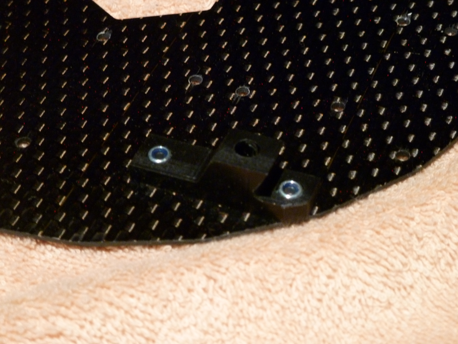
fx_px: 1191
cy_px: 172
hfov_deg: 21.8
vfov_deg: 16.4
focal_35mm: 90
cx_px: 229
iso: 400
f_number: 4.3
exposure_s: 1/4
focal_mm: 14.7
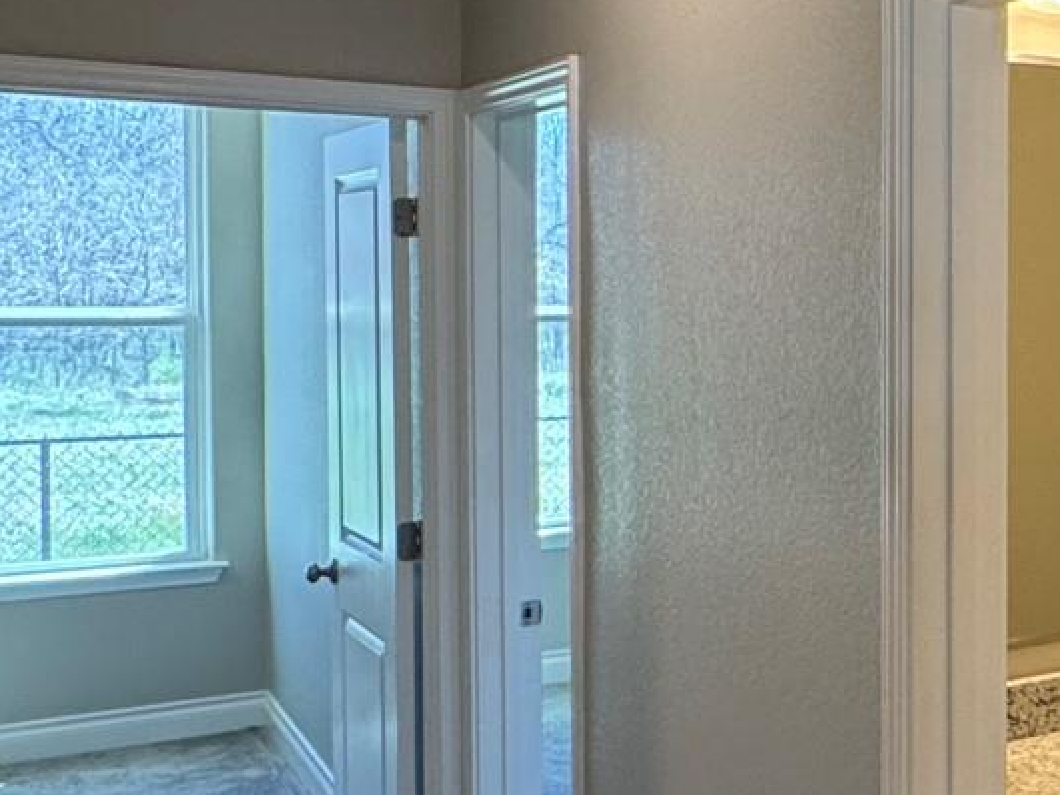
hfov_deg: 26.5
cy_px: 338
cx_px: 1563
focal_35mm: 54
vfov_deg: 27.0
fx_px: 1653
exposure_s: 1/120
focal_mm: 2.22
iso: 250
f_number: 2.2
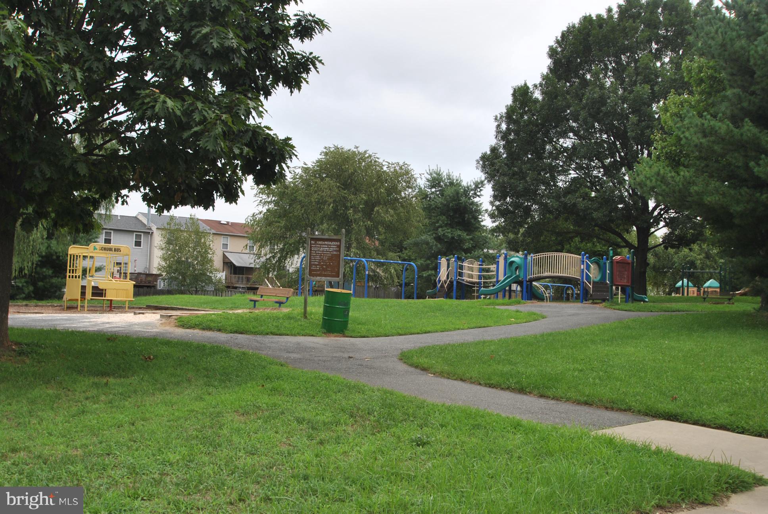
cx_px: 384
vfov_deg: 37.0
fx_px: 769
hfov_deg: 53.1
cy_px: 257
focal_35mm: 36
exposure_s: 1/200
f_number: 7.1
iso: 100
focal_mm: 24
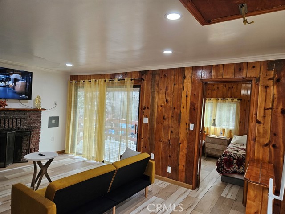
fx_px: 189
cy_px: 107
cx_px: 142
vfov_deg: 58.9
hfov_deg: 73.9
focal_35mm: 23
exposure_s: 1/120
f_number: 1.8
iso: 125
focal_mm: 5.4
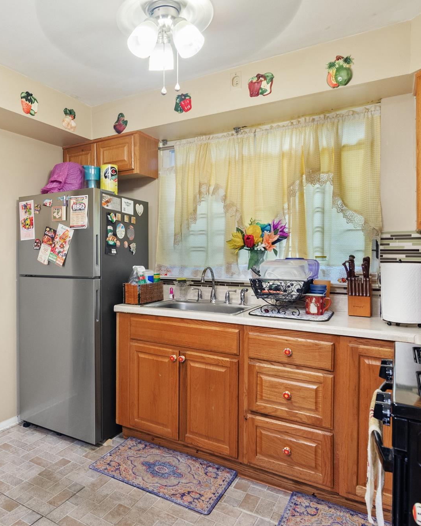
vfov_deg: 70.9
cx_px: 110
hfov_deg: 56.7
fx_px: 369
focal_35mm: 24
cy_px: 261
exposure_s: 1.3
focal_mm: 11
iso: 800
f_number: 7.1
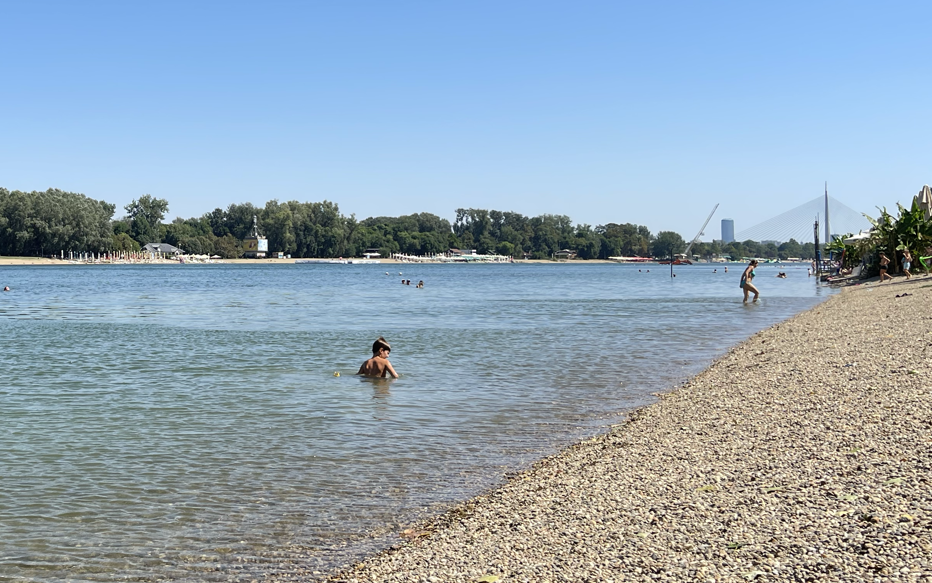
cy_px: 181
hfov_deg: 42.0
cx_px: 218
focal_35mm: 46
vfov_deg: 27.8
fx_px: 1168
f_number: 1.6
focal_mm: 5.1
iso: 32
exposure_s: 1/2203
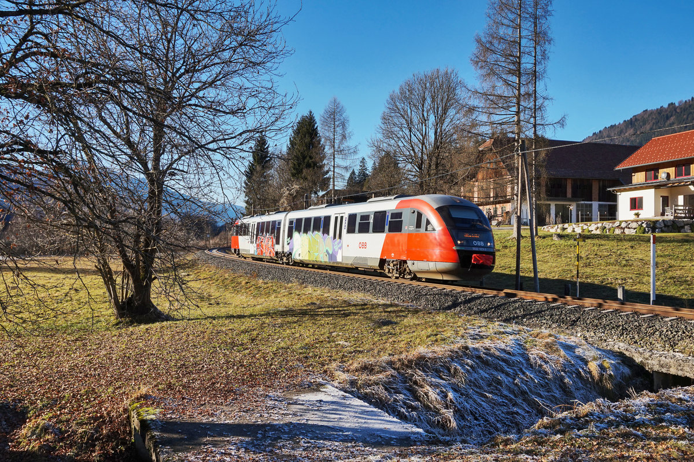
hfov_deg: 57.3
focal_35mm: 33
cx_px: 347
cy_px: 231
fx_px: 636
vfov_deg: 39.9
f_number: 8
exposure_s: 1/500
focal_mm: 22
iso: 200
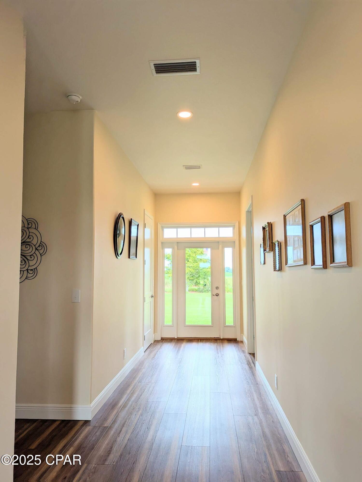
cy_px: 241
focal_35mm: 24
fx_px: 335
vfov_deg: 71.6
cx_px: 181
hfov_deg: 56.8
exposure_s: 1/353
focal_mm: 6.81
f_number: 1.85
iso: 55
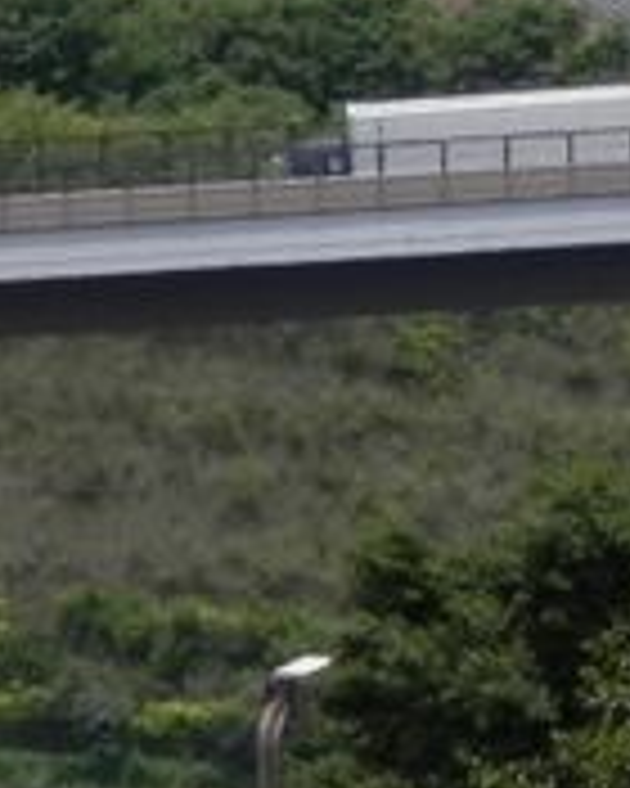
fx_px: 31348
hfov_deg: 1.2
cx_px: 428
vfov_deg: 1.4
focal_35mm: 1345
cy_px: -144
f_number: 6.5
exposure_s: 1/320
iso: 80
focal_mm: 53.9
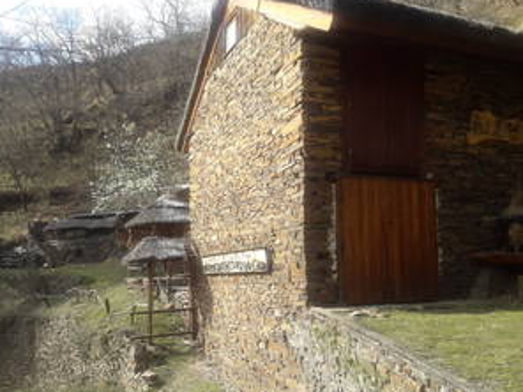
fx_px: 514
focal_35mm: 34
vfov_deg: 41.7
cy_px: 217
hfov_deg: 53.9
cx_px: 276
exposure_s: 1/818
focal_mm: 3.7
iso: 40
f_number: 1.9
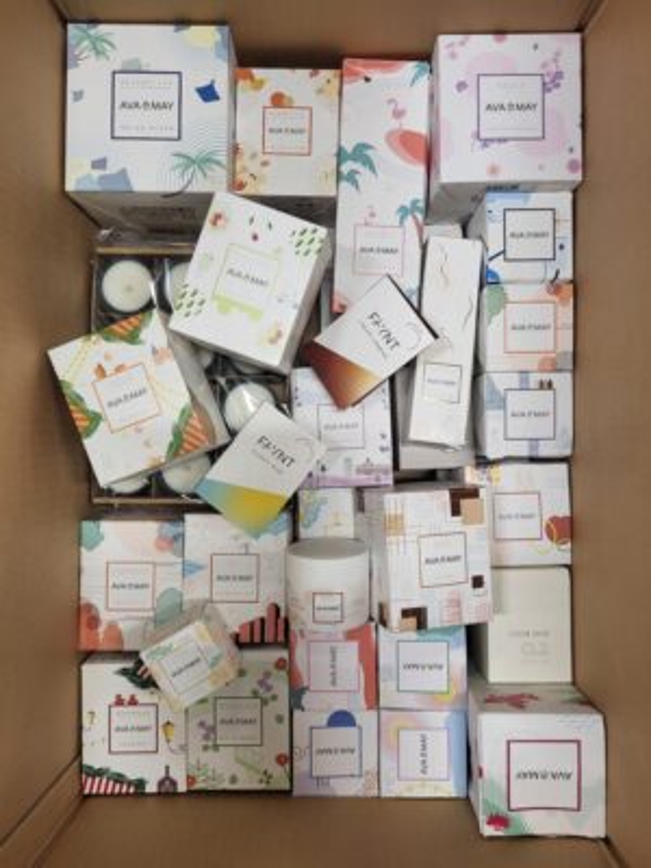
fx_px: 652
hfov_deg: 53.1
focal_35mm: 26
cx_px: 326
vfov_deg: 67.3
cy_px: 434
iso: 200
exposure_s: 1/100
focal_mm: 5.4
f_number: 1.8
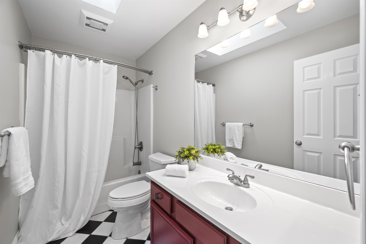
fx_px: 152
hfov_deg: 100.4
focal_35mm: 15
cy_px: 122
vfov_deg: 77.2
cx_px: 183
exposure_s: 1.6
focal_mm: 15
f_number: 7.1
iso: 250
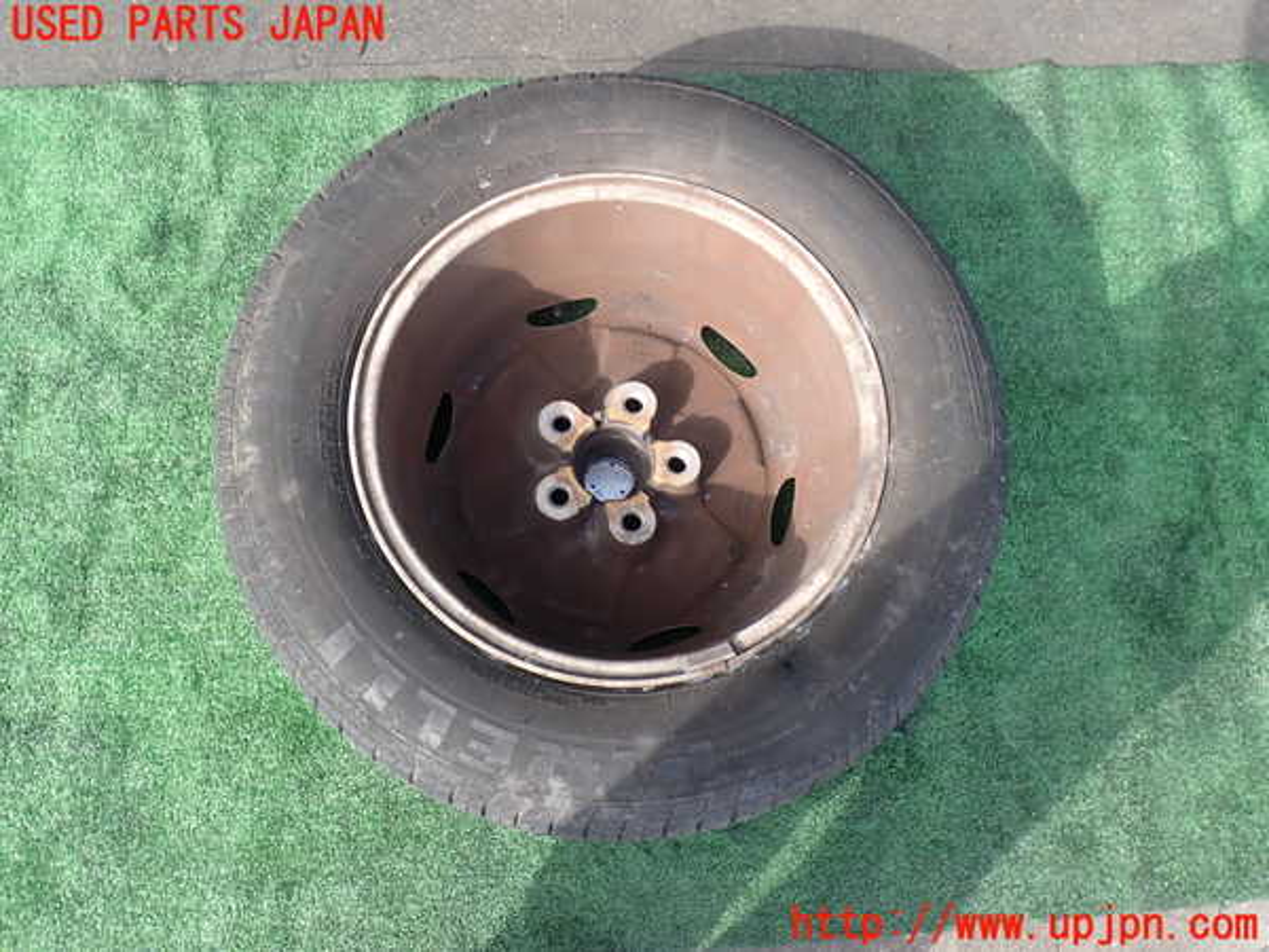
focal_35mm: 30
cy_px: 476
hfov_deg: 60.0
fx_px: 1100
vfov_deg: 46.8
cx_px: 634
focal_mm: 5.4
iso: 100
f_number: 3.2
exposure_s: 1/200
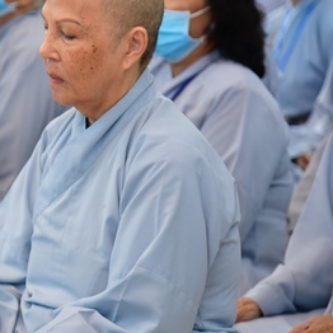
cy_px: 111
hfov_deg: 9.0
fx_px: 2111
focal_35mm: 194
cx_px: -5
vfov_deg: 9.0
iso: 800
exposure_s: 1/30
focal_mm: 92
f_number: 4
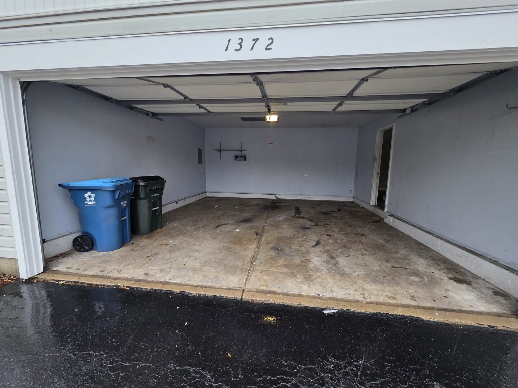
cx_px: 259
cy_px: 194
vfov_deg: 89.9
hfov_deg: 106.2
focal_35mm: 13
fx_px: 195
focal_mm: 2.2
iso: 250
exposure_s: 1/120
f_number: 1.9
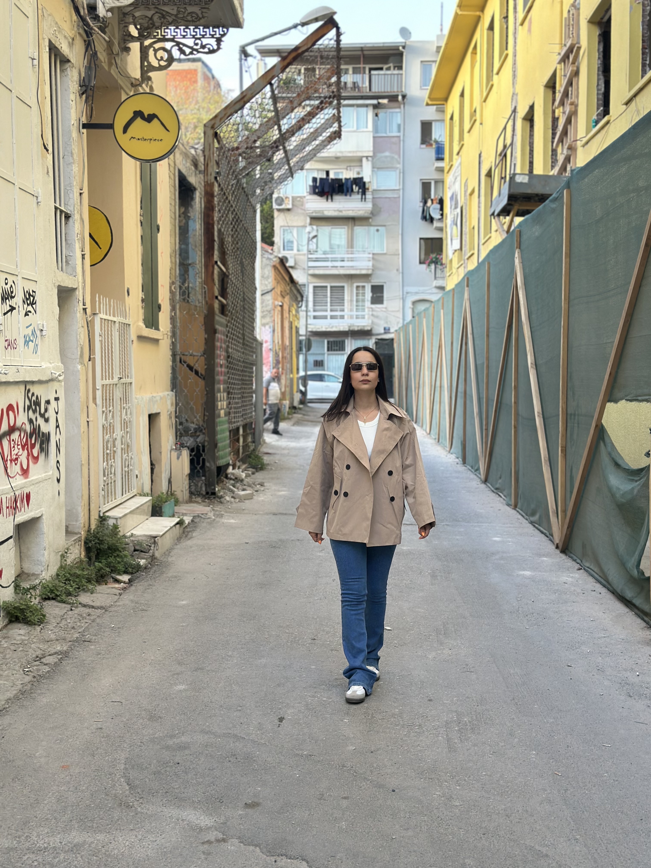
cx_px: 326
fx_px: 1204
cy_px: 434
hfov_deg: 30.3
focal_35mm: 48
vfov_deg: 39.7
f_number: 1.78
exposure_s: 1/271
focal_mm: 6.86
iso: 80
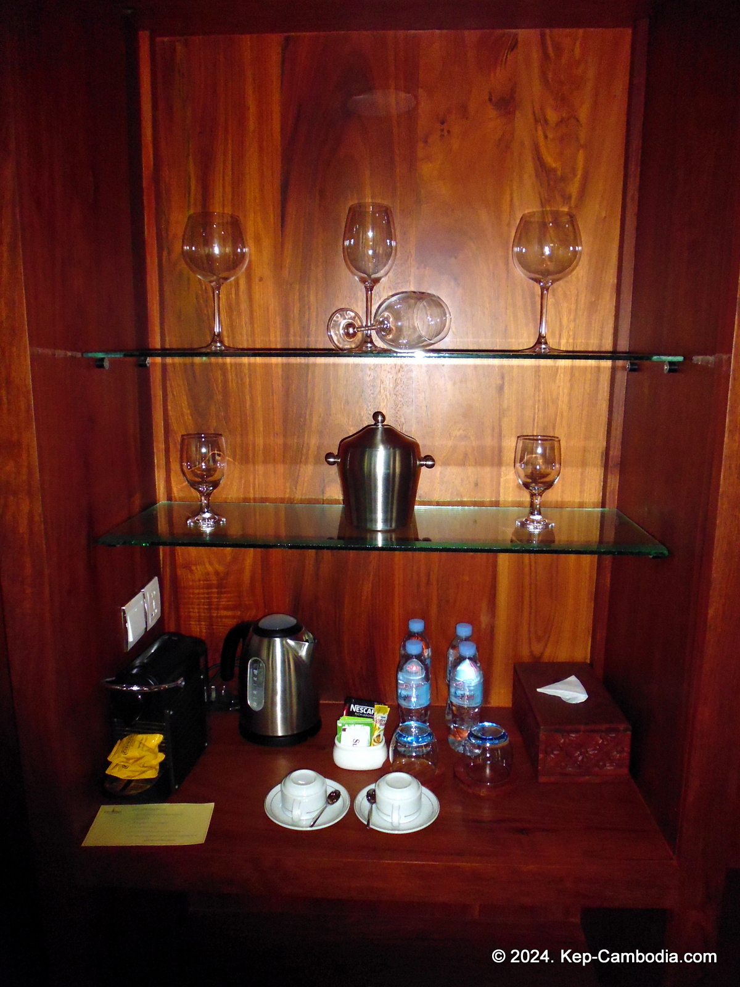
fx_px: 684
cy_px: 494
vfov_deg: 71.6
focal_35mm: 24
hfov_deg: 56.8
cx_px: 370
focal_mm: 4.3
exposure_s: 1/250
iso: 400
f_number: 2.8
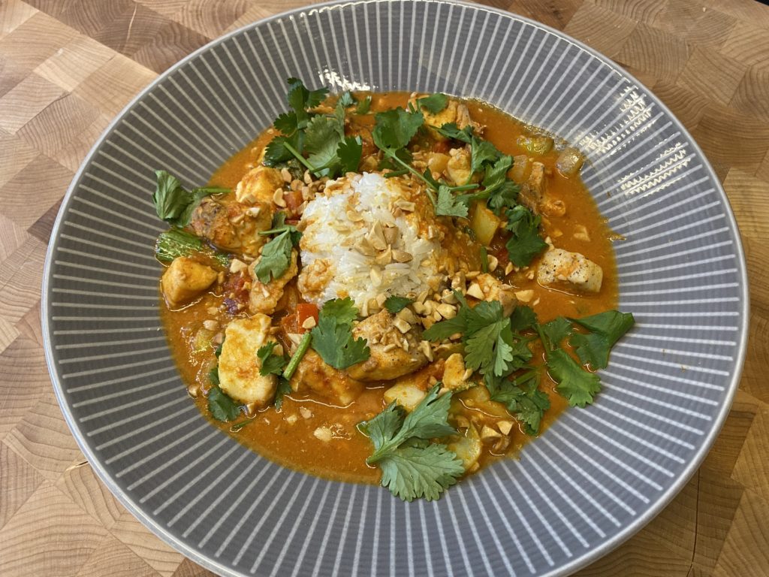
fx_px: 578
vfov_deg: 53.1
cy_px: 288
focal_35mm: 26
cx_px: 384
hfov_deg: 67.3
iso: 100
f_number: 1.8
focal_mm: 4.25
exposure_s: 1/60
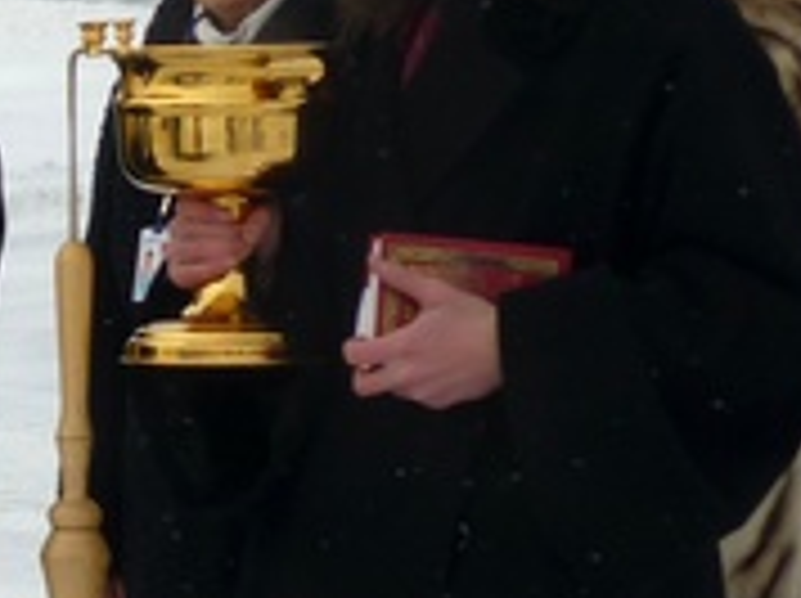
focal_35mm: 252
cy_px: 407
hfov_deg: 7.6
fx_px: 5823
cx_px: -675
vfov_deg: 5.9
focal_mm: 10.6
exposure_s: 1/320
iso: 80
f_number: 3.8
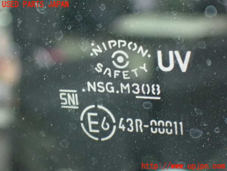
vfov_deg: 14.8
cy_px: 86
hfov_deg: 19.6
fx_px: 656
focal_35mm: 100
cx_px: 114
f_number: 4.9
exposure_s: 1/13
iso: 1600
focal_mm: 18
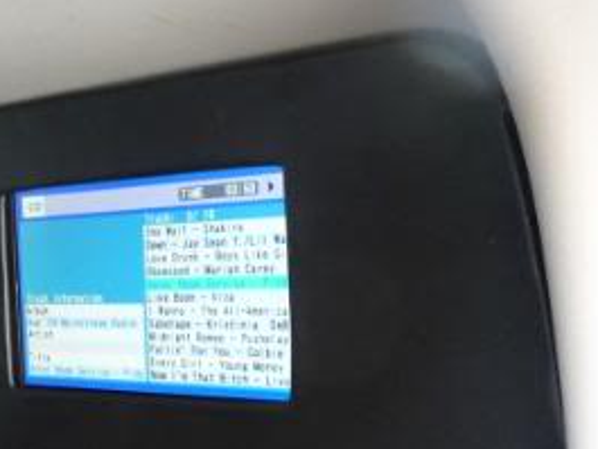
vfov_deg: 20.5
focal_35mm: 70
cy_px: 424
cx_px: -61
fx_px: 1210
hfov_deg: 25.7
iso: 320
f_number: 3.3
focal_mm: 4.7
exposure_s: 1/30
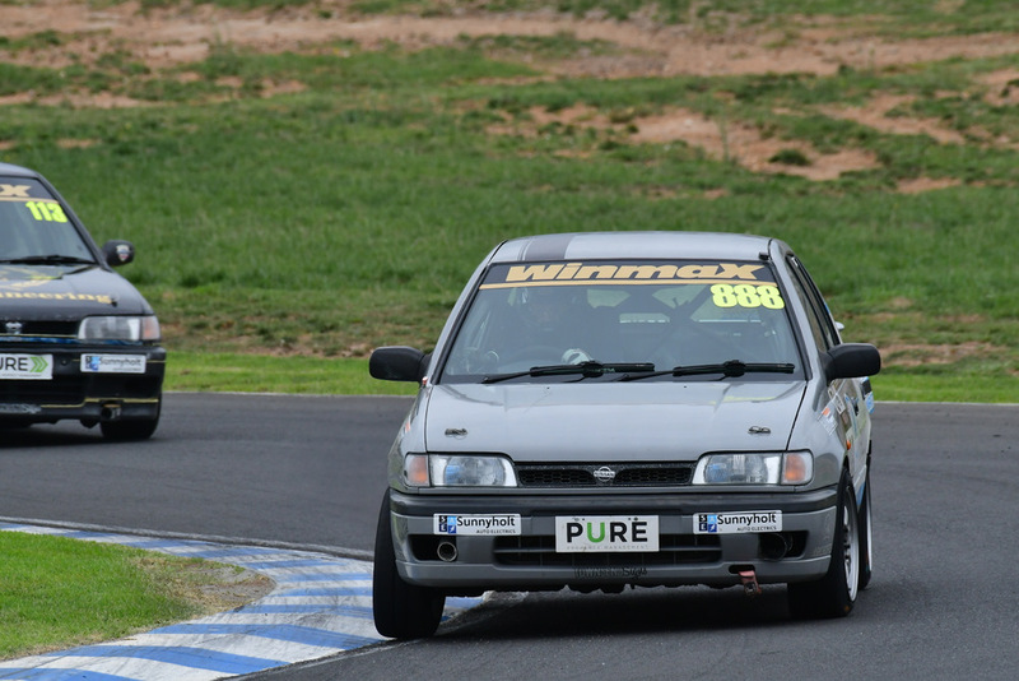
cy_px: 340
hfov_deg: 2.9
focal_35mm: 720
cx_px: 510
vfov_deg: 1.9
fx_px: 20386
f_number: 11
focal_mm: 480
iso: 800
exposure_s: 1/640
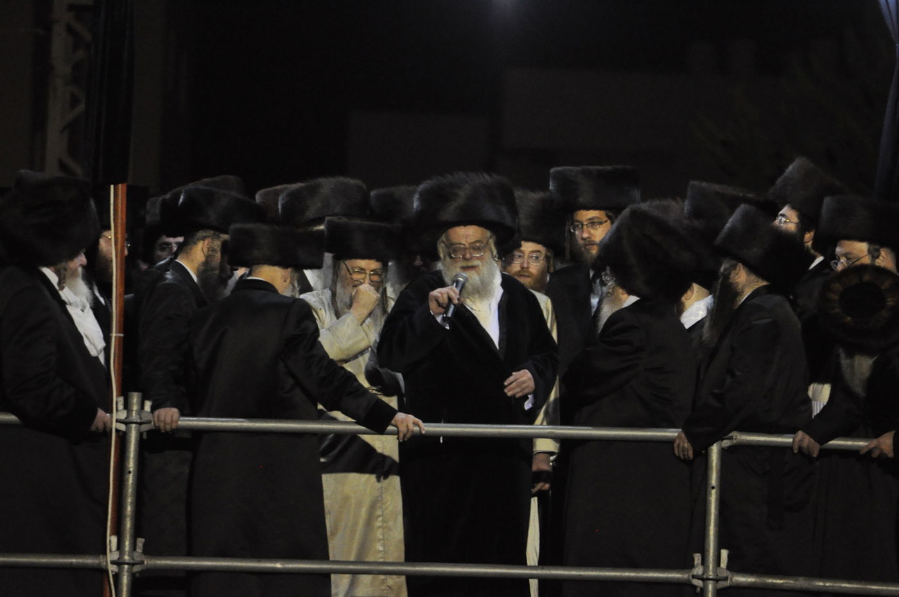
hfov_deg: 4.6
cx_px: 450
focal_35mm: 450
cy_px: 298
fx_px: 11221
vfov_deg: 3.0
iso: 2500
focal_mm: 300
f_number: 5.6
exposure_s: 1/50
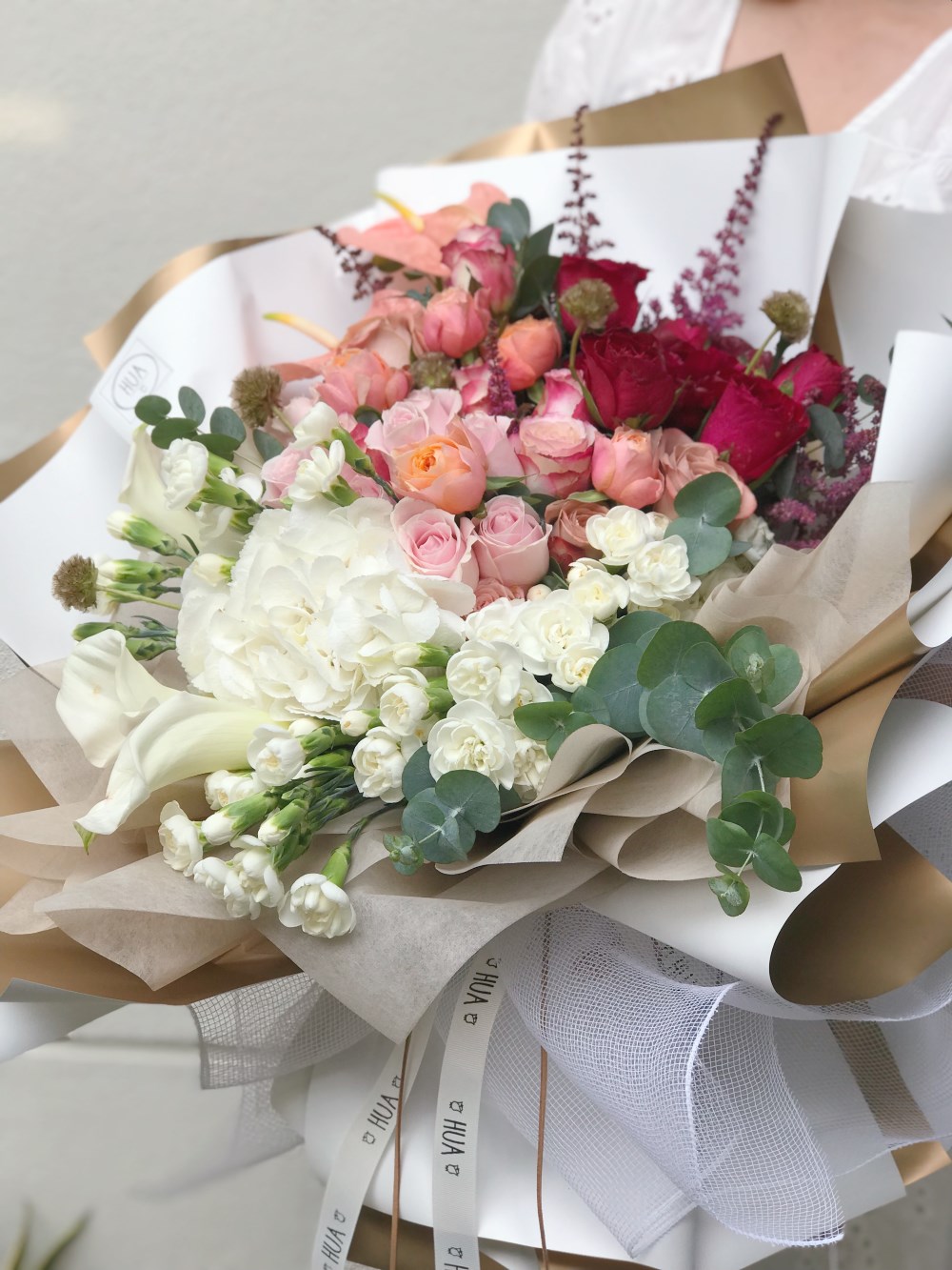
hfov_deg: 25.7
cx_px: 476
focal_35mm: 57
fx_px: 2090
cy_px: 635
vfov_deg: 33.8
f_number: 2.8
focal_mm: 6.6
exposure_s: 1/170
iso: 20
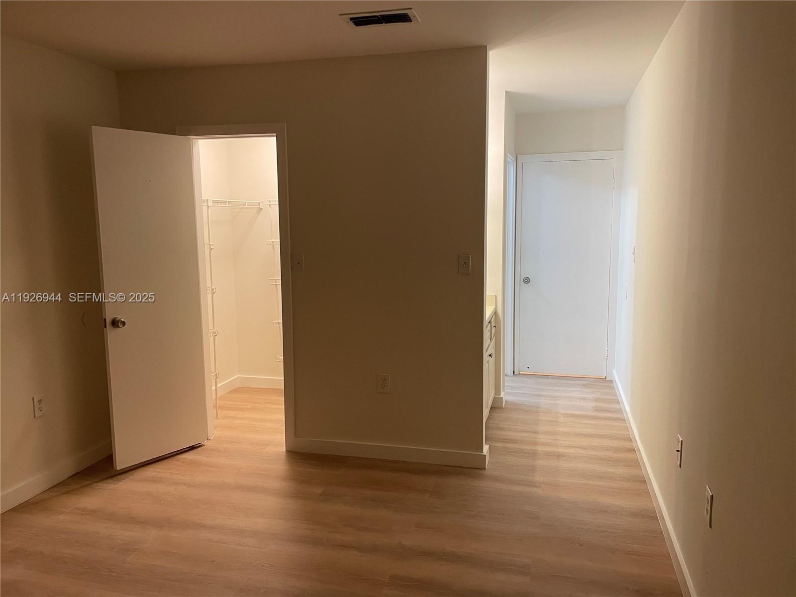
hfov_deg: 67.3
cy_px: 298
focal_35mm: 26
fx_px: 598
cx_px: 398
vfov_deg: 53.1
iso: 160
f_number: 1.6
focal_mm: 4.2
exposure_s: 1/60
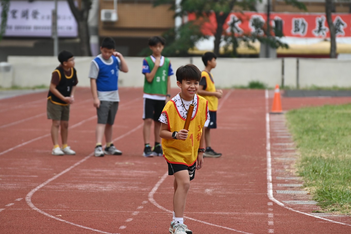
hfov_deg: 7.4
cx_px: 176
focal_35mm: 278
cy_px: 117
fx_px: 2705
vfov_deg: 5.0
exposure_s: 1/1000
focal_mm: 185
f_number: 5
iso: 640
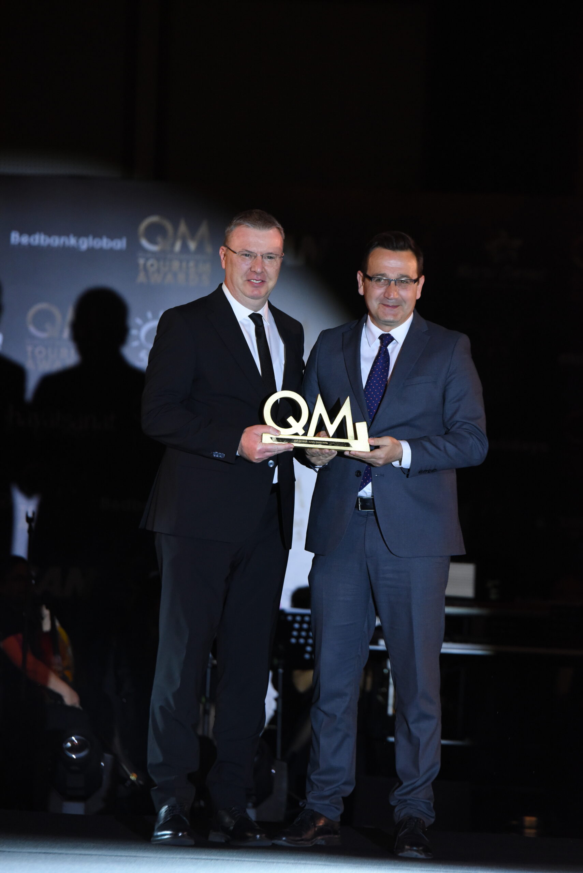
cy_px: 436
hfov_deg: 6.9
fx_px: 4853
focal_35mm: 200
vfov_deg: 10.3
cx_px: 292
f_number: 5
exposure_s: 1/500
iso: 3200
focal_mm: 200
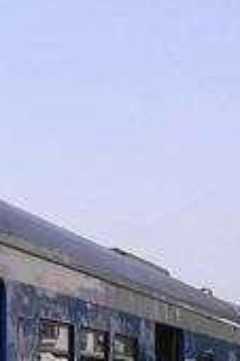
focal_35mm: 137
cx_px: 198
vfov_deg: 14.7
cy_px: 365
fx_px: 1373
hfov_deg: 10.0
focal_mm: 5.8
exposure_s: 1/400
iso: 80
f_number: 5.6
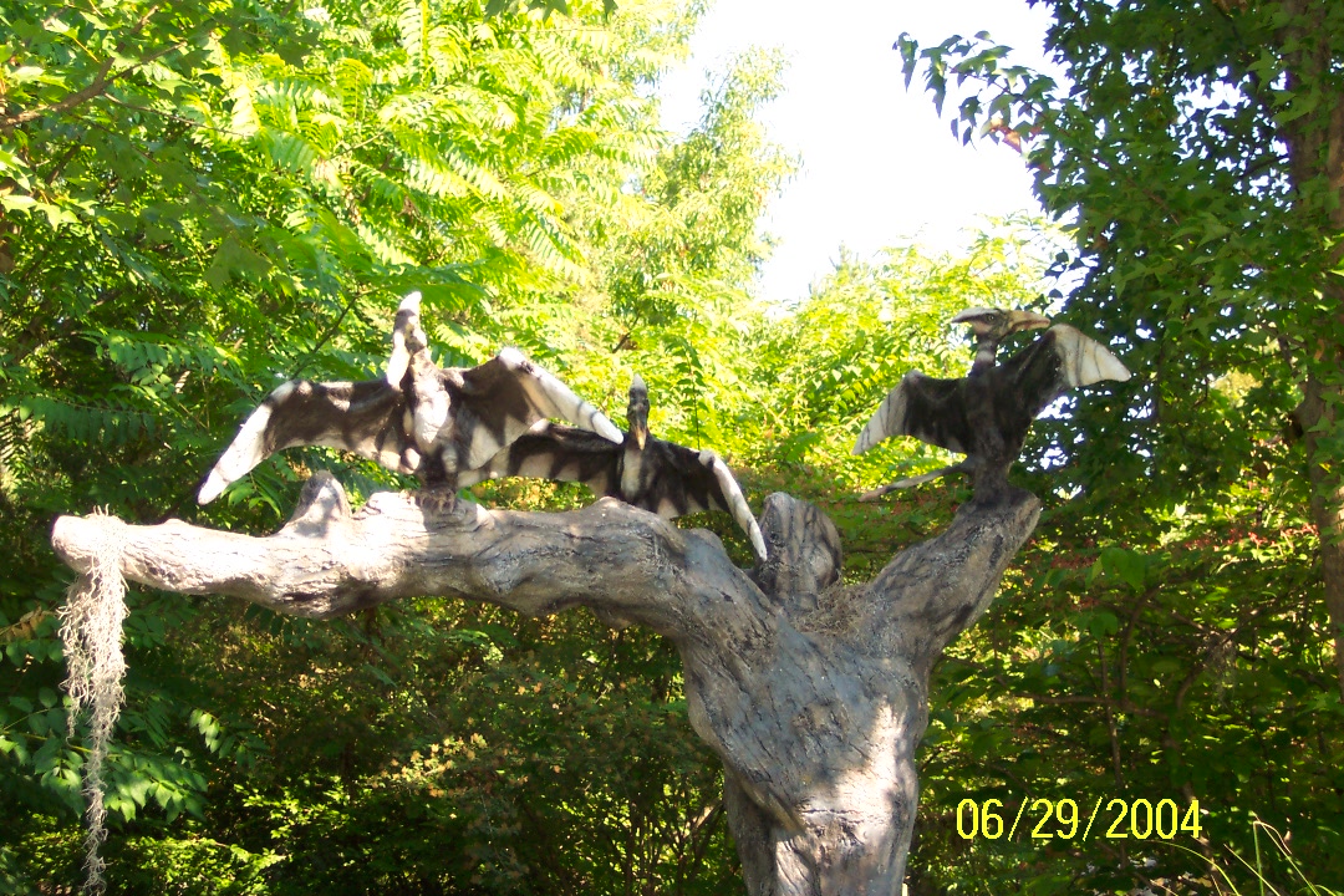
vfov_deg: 26.5
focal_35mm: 51
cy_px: 448
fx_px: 1904
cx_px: 672
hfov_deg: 38.9
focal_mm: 10.7
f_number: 3.4
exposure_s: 1/250
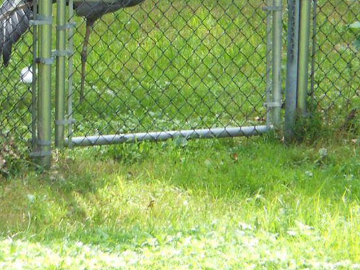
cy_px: -25
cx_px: 74
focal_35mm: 564
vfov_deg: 2.6
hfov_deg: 3.5
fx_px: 5865
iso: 80
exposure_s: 1/60
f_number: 5.6
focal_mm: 35
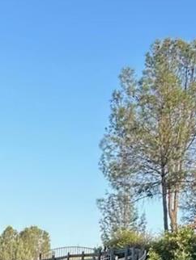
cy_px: 442
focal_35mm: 121
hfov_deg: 12.1
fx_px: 912
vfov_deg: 14.6
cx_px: 2
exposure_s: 1/1000
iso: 50
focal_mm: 5.7
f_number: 1.5
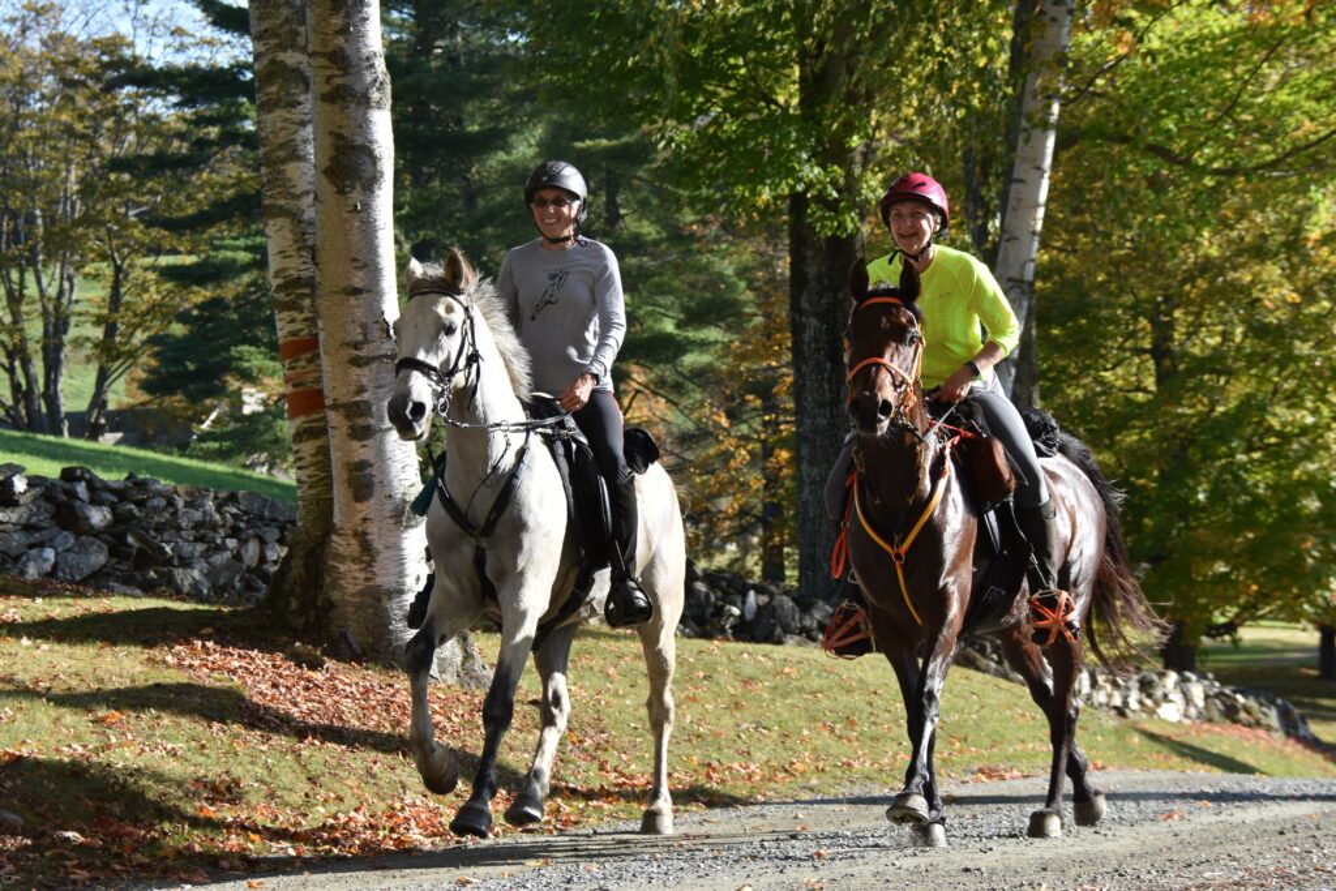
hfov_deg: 18.9
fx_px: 4008
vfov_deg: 12.7
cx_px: 668
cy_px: 446
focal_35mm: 108
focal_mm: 72
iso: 220
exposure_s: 1/500
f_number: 5.6
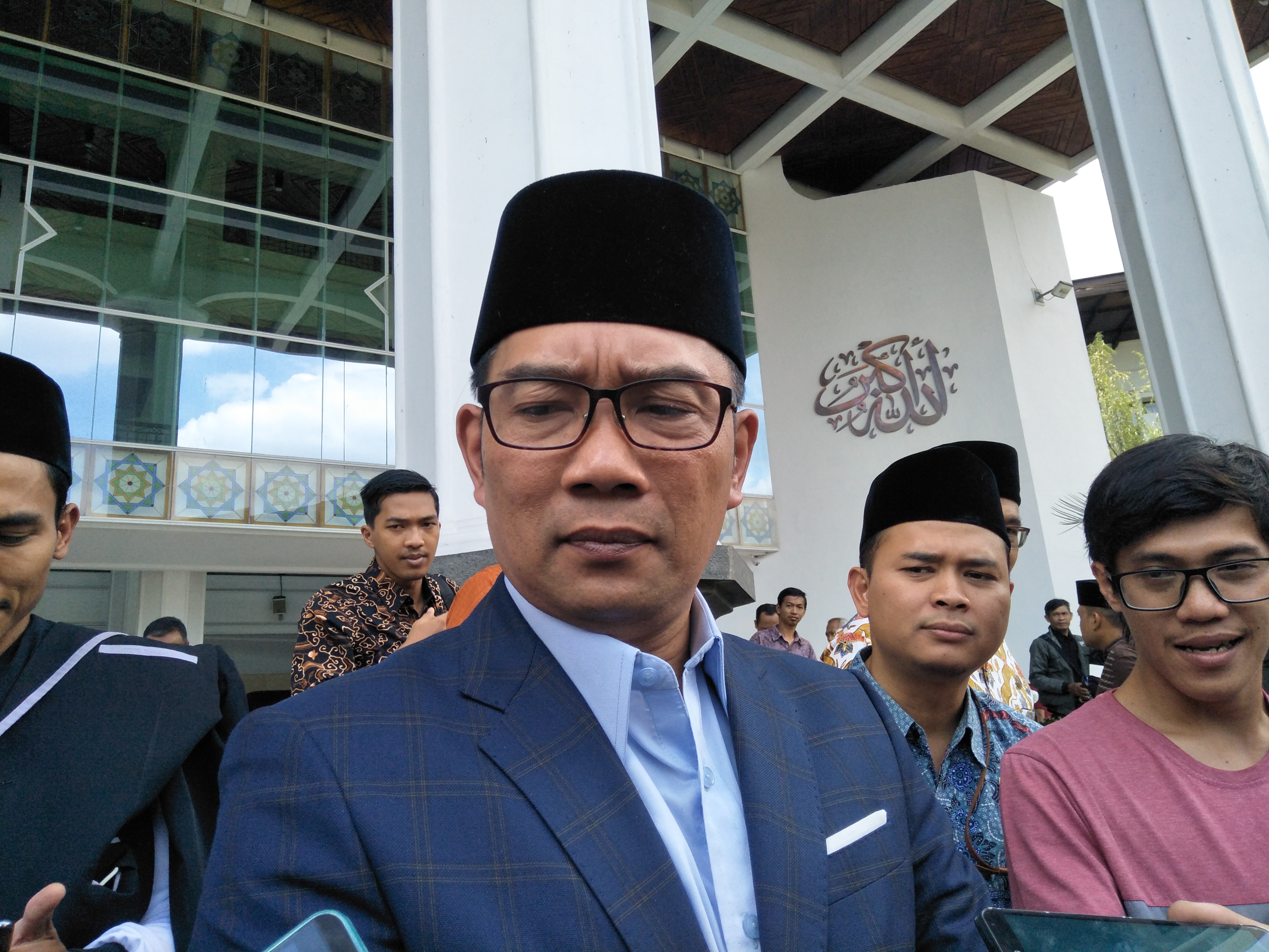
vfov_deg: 66.0
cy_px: 476
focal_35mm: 20
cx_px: 634
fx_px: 733
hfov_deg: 81.7
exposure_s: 1/321
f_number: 2.2
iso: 64
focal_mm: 3.46
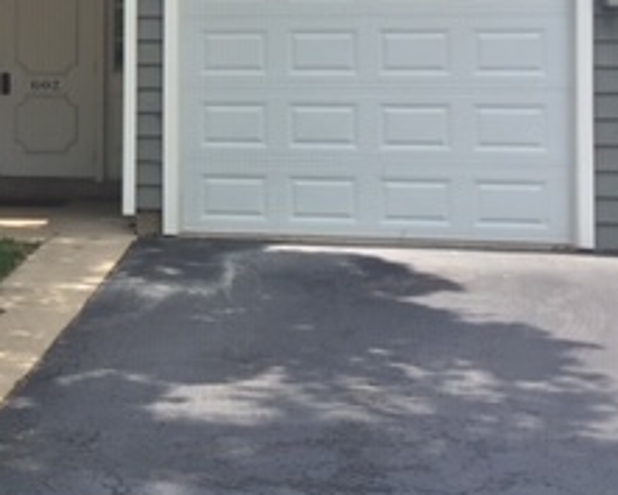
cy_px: 62
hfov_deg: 22.1
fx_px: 1500
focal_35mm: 82
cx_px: -56
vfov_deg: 18.5
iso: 32
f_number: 2.2
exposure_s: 1/638
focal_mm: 4.15
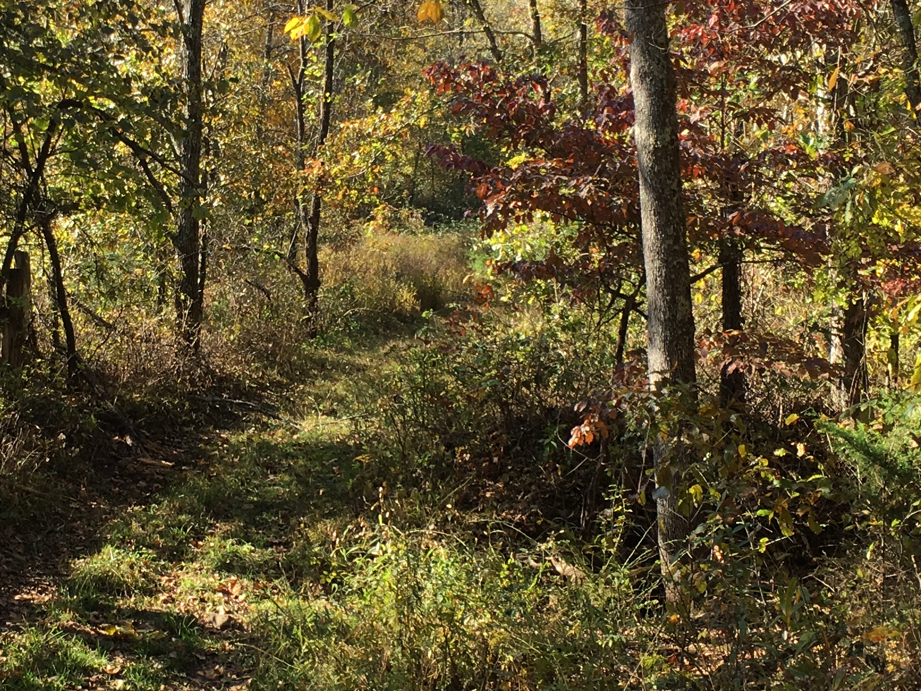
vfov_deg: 20.4
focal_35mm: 72
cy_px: 359
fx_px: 1916
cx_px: 271
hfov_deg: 26.8
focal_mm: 4.15
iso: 25
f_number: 2.2
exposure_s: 1/248
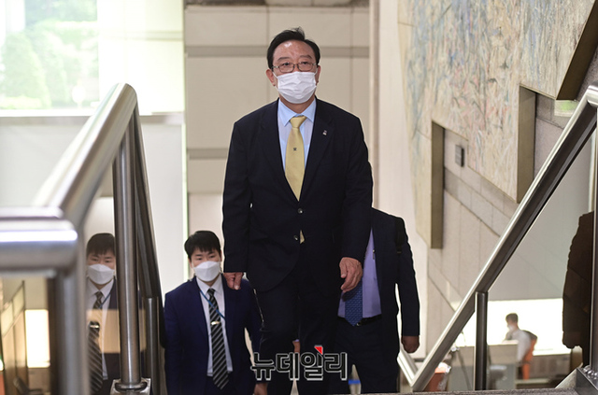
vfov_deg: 19.3
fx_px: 1160
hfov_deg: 28.9
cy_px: 198
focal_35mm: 70
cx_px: 299
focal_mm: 70
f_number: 2.8
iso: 640
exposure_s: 1/250
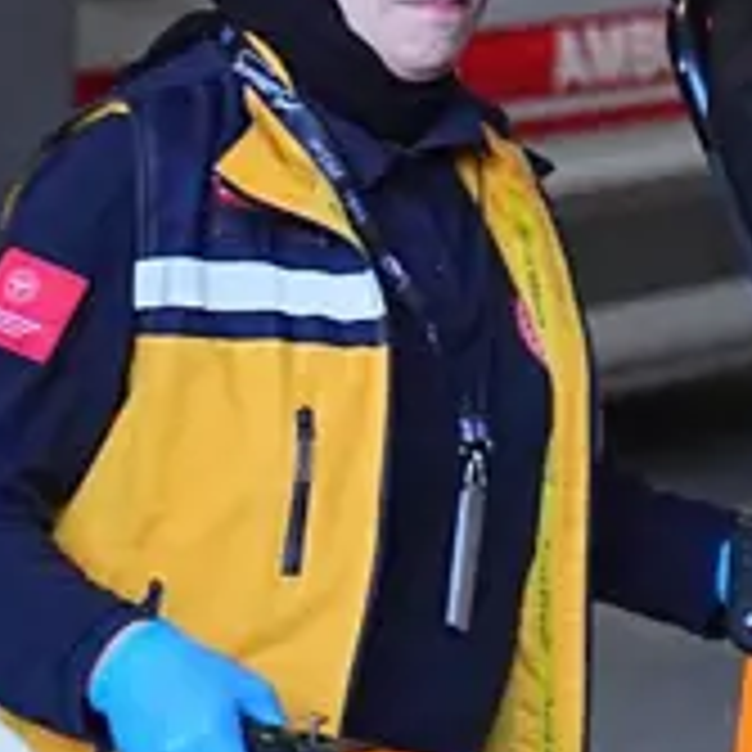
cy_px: 72
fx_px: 5186
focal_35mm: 211
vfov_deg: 8.3
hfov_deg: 7.7
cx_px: 1878
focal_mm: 47
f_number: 2.8
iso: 1600
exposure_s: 1/800
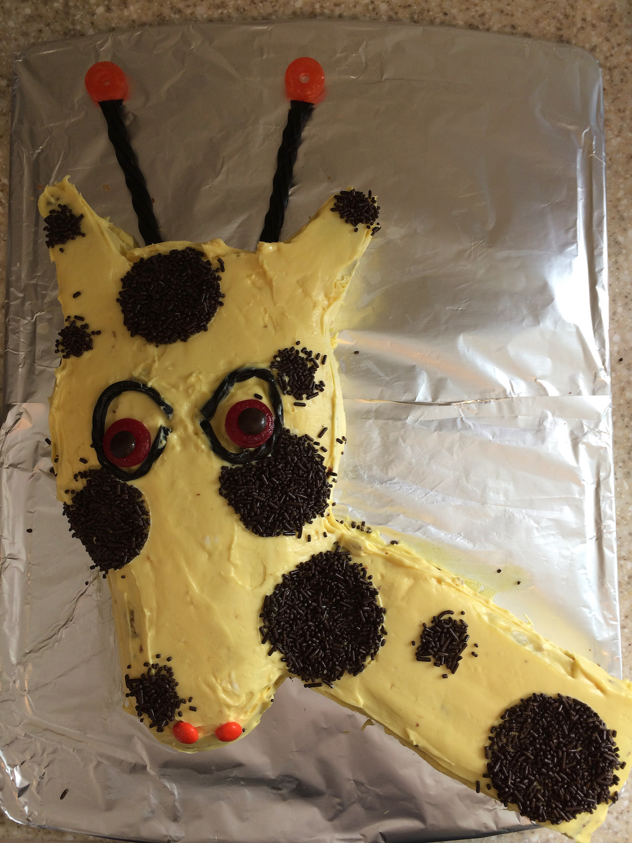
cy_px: 422
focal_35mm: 30
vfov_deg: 60.0
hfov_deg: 46.8
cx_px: 316
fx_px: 730
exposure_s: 1/60
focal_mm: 4.12
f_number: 2.2
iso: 50
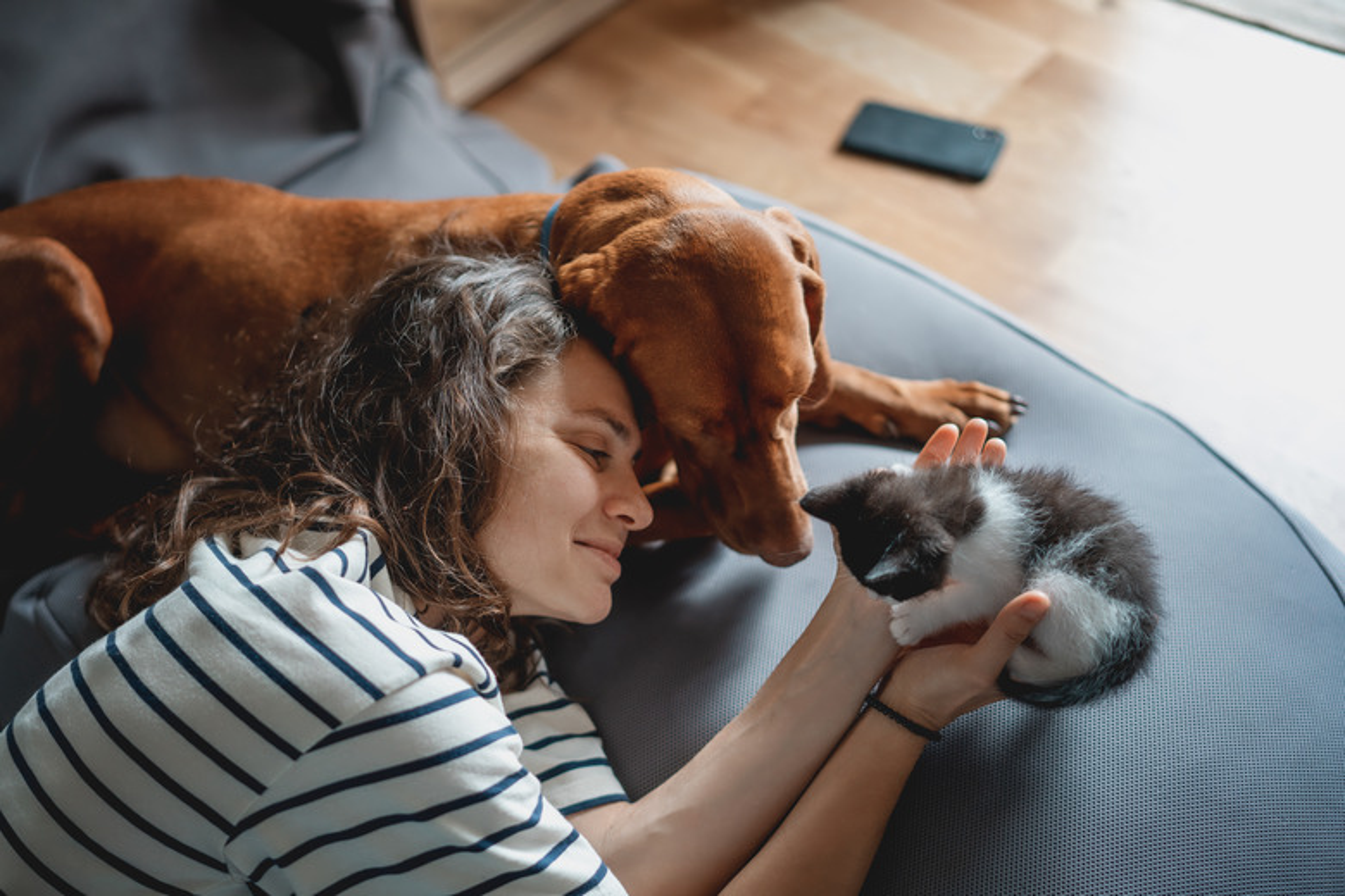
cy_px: 448
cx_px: 672
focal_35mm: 55
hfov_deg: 36.2
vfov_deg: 24.6
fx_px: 2055
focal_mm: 55
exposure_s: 1/125
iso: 200
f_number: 2.2
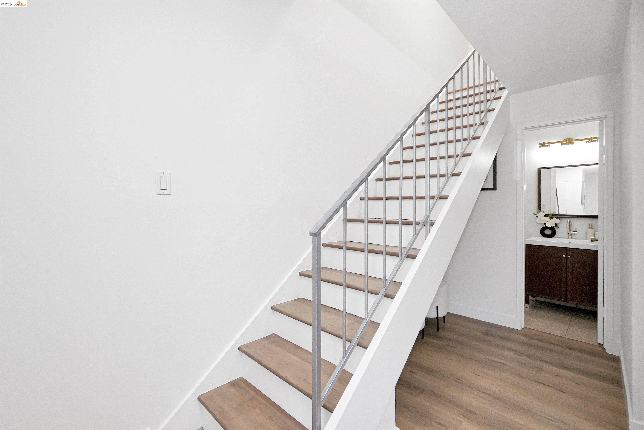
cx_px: 322
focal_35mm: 15
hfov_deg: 100.4
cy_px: 215
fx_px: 268
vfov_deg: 77.3
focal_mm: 10
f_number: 4
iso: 1000
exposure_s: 1/250
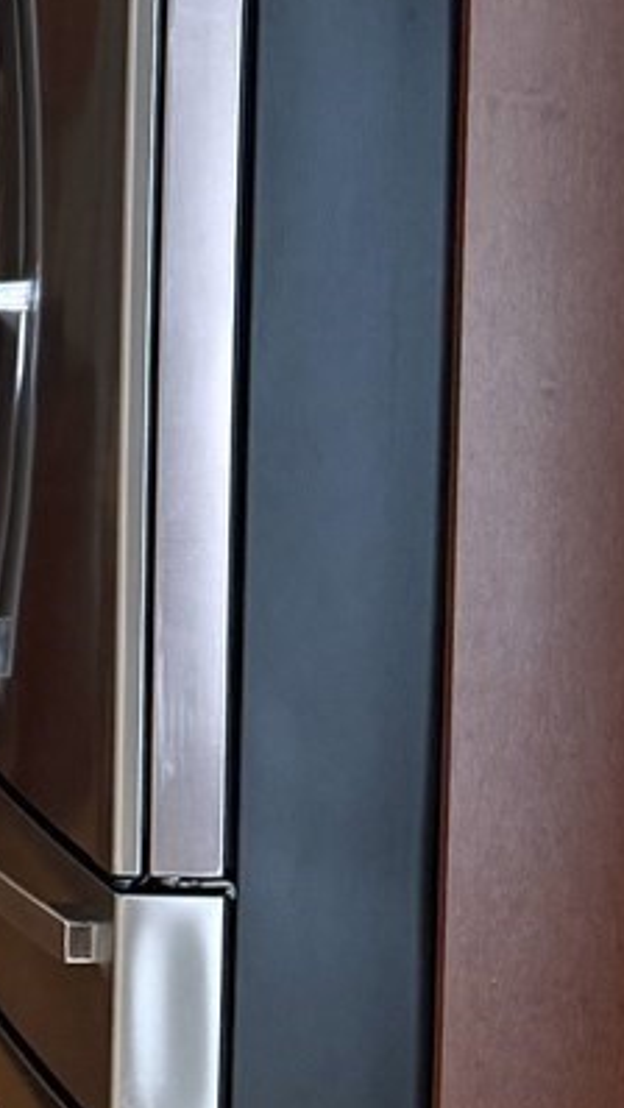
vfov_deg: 20.8
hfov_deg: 10.4
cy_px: 159
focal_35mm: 101
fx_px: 2970
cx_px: -841
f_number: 1.78
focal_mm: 6.76
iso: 200
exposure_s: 1/235
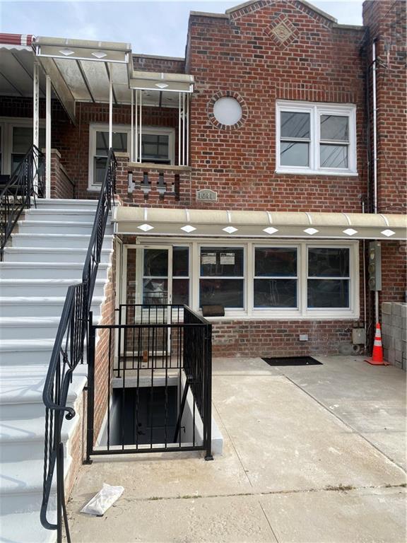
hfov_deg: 53.1
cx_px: 204
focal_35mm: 26
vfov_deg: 67.3
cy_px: 272
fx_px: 408
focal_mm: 4.25
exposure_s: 1/1053
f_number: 1.8
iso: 32
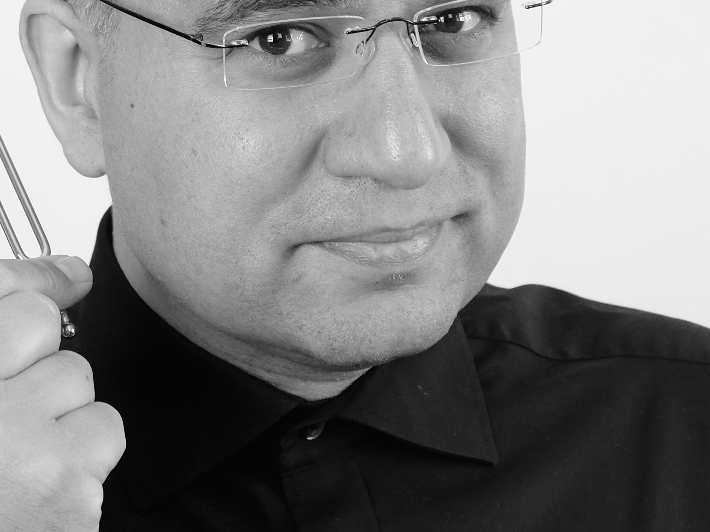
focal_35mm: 132
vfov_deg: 11.2
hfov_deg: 14.9
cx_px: 248
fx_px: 2708
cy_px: 218
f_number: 4.5
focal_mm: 41.3
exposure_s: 1/75
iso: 800
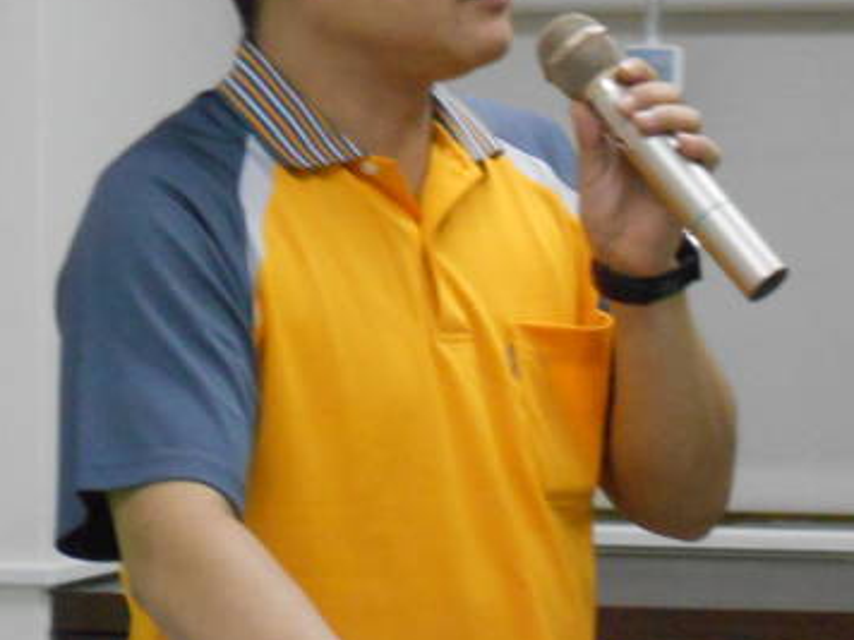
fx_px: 5773
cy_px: 213
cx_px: 475
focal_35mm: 234
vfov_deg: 6.3
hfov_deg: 8.5
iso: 800
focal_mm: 23
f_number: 6.5
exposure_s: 1/30
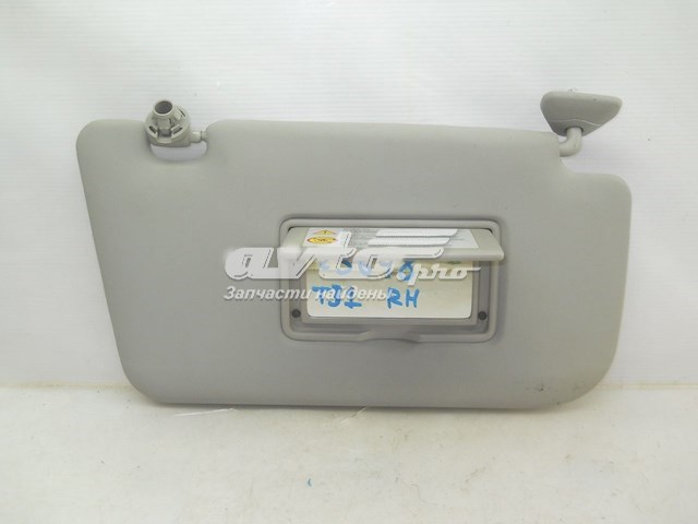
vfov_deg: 35.1
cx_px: 349
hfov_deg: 45.8
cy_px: 262
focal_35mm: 41
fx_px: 827
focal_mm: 6.72
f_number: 3.1
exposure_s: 1/30
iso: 100
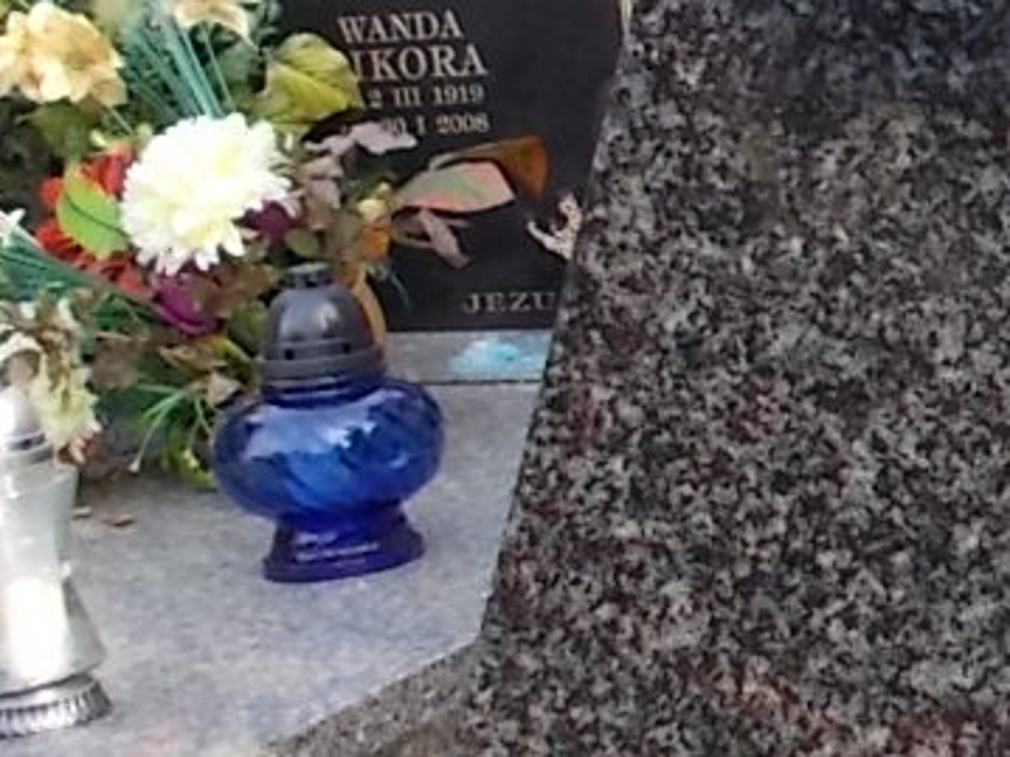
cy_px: 180
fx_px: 3383
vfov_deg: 12.7
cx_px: 1511
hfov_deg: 15.6
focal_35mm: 116
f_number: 3.2
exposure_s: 1/160
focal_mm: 4.6
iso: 80
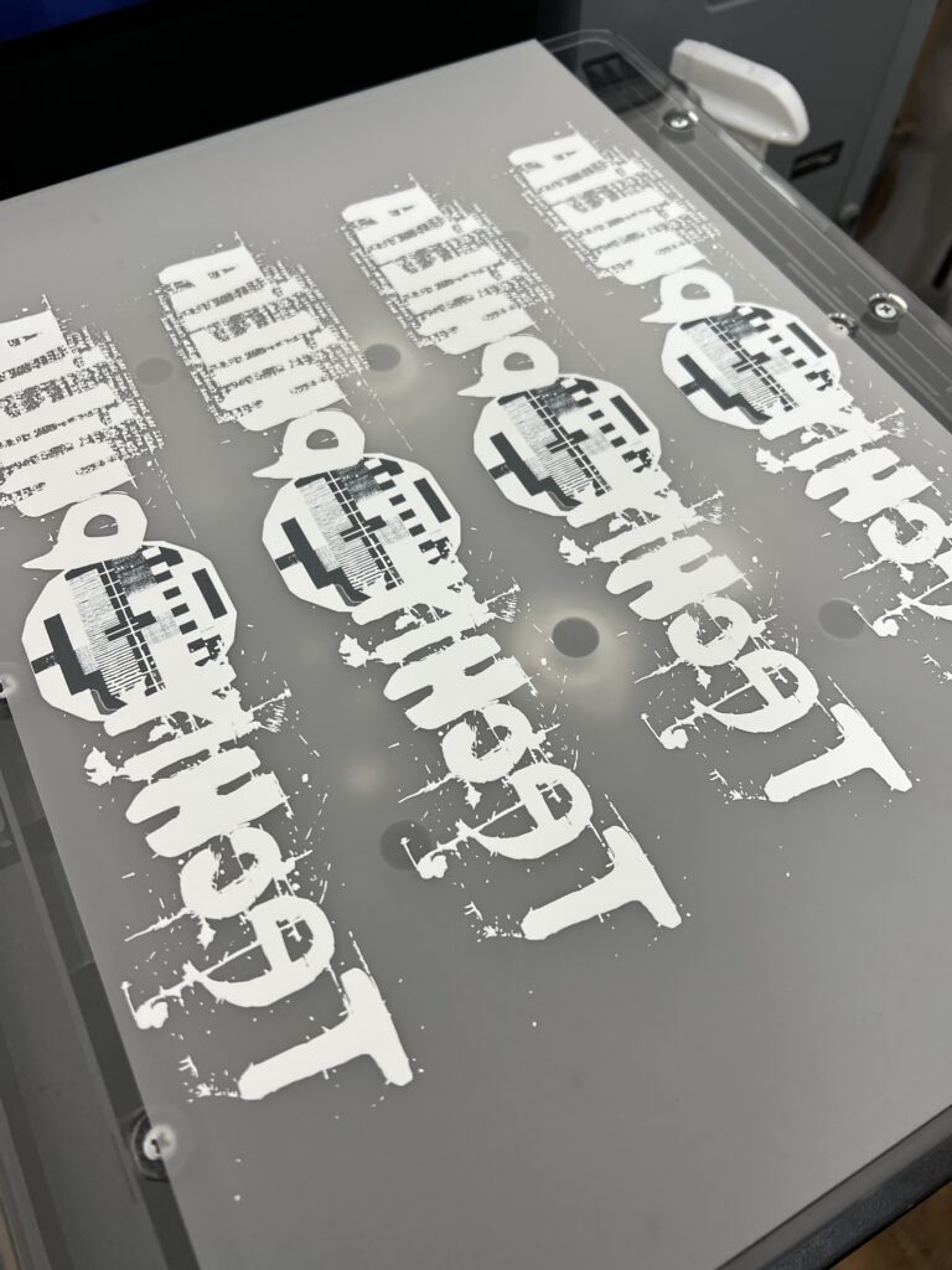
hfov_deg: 53.1
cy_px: 635
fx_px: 953
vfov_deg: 67.3
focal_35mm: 26
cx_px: 476
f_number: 1.5
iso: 125
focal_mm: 5.7
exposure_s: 1/107
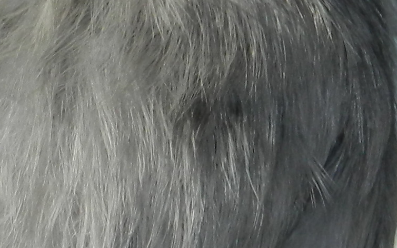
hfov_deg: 4.9
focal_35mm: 425
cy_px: 113
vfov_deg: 3.1
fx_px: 4598
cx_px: 45
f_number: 4
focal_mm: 12.6
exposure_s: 1/500
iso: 80
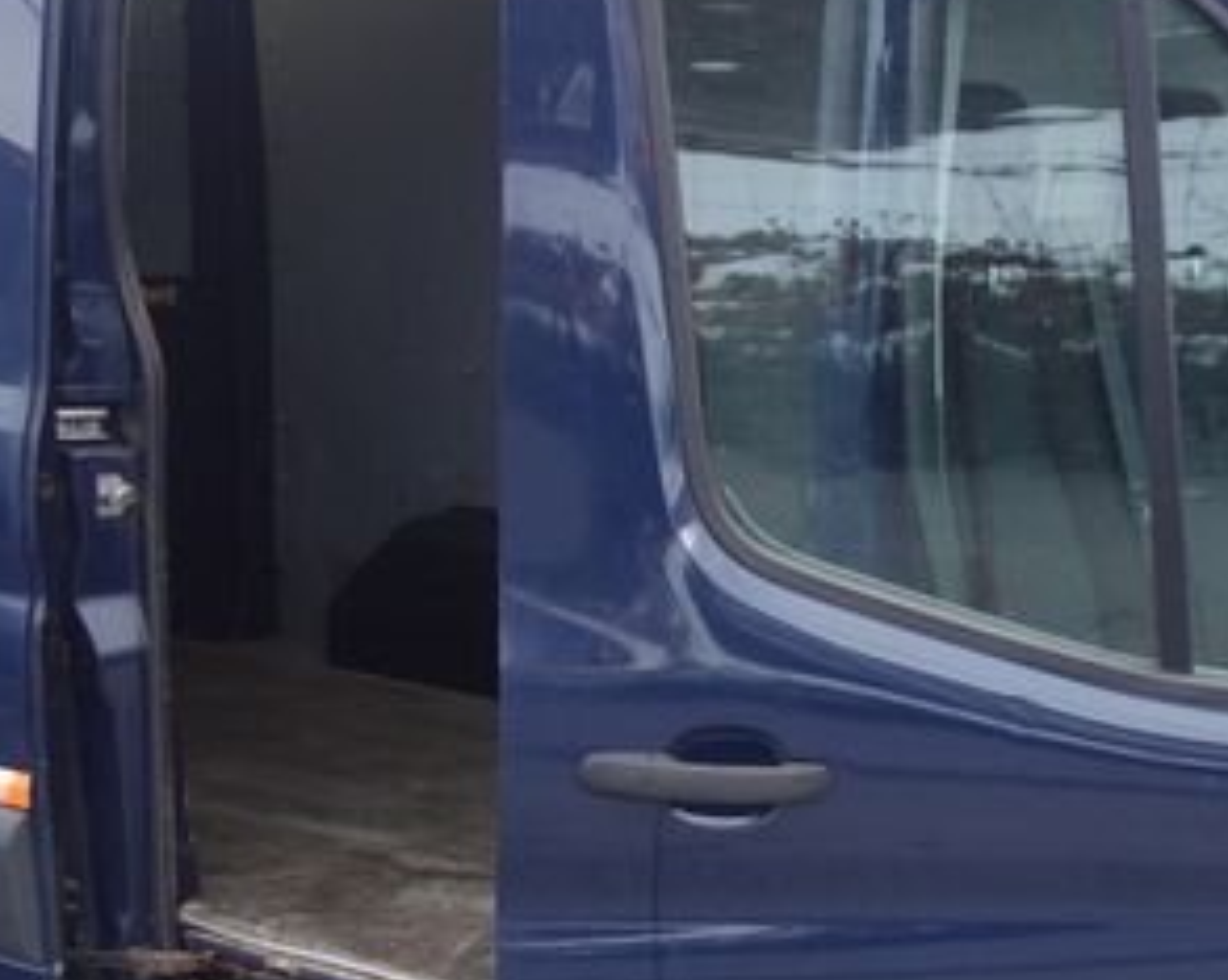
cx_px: 993
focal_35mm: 92
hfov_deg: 20.6
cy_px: 764
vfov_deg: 16.6
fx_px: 3341
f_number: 1.8
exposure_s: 1/80
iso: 125
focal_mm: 10.4
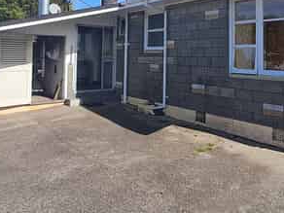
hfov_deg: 64.8
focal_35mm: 27
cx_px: 169
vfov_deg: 48.4
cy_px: 42
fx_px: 222
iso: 40
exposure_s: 1/1587
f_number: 2.2
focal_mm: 1.64
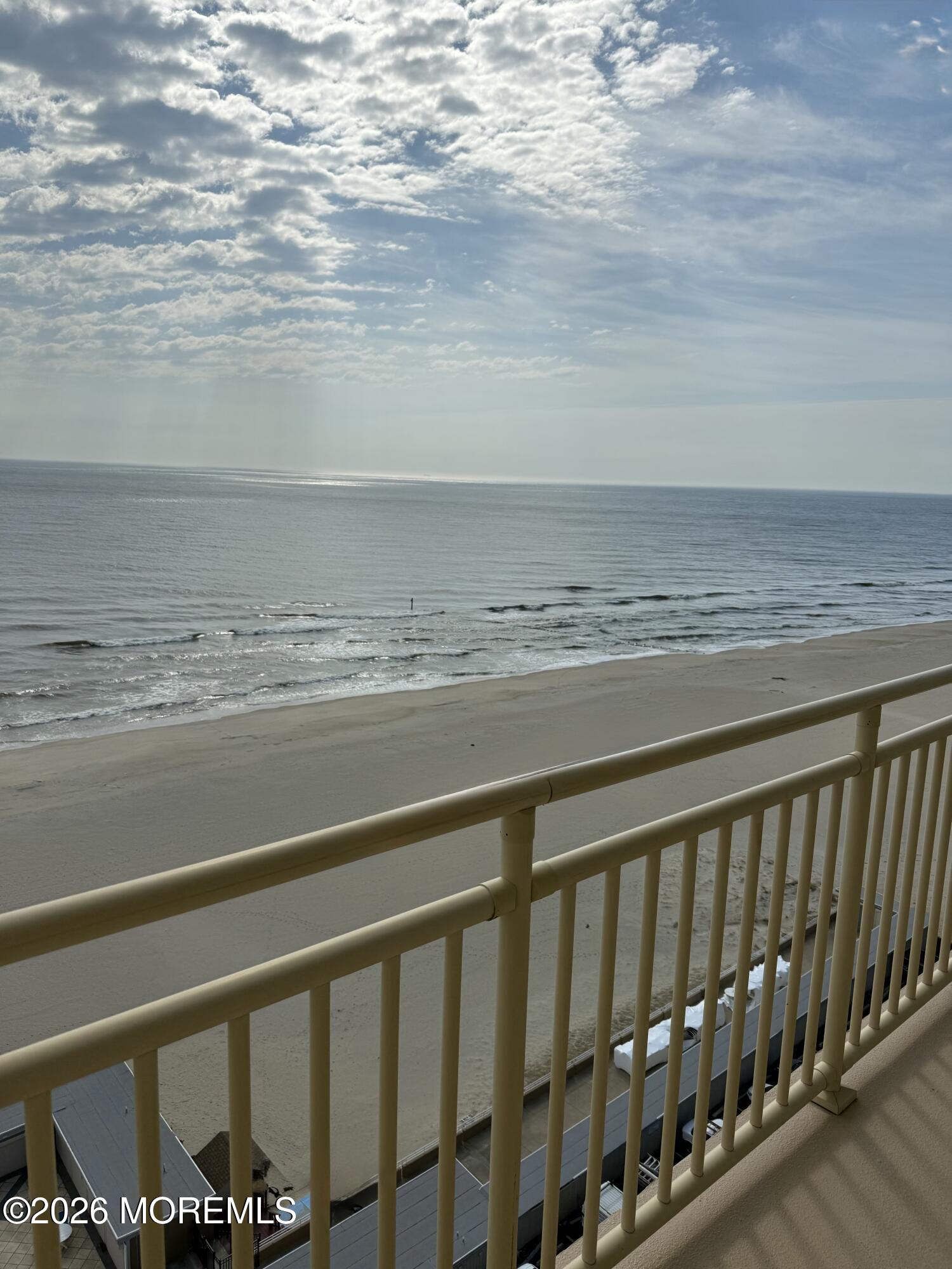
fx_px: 880
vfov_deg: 71.6
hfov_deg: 56.8
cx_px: 476
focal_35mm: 24
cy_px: 634
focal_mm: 6.76
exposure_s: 1/14286
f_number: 1.78
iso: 64
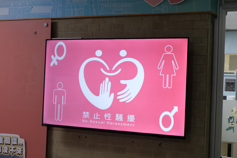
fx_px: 441
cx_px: 118
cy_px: 79
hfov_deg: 30.1
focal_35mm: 67
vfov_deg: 20.3
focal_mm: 44.5
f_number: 5.6
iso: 800
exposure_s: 1/30
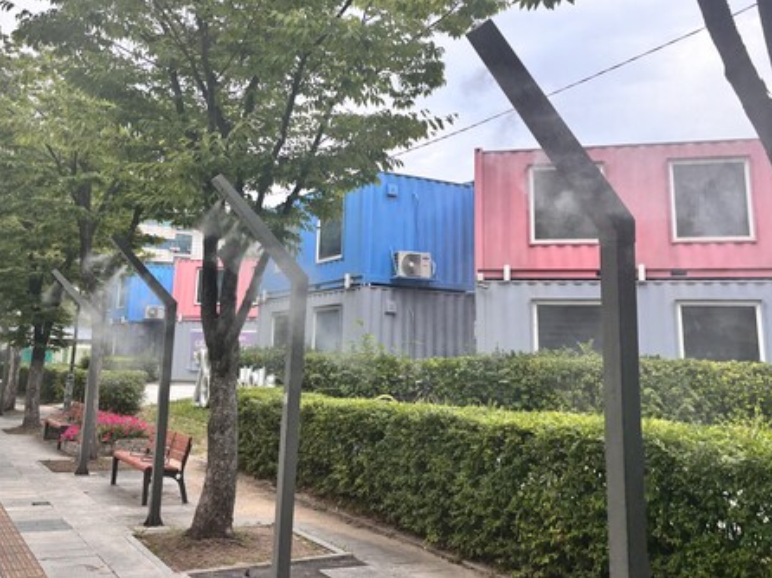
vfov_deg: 40.2
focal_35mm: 35
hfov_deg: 52.6
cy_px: 196
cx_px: 367
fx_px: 780
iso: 50
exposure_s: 1/1590
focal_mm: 5.96
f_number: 1.6
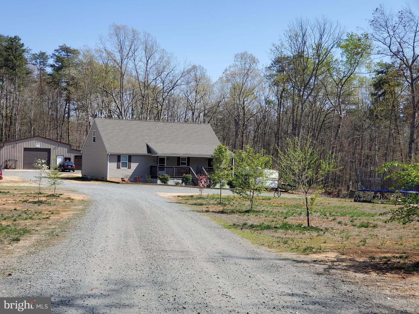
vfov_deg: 28.0
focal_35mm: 52
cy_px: 157
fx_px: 629
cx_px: 210
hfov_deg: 36.8
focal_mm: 6
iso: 50
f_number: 2.4
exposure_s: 1/611
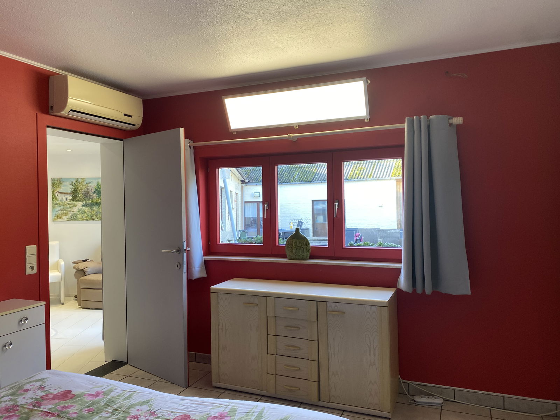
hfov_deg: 67.3
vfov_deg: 53.1
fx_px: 421
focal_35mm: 26
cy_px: 210
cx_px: 280
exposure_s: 1/100
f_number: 1.8
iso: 100
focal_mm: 4.25
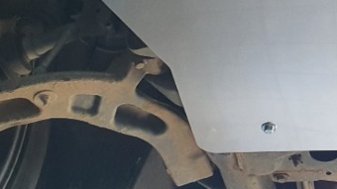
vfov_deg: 12.1
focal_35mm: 94
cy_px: -122
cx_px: 449
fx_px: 839
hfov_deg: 20.5
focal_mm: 4.32
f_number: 2.4
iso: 250
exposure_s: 1/50
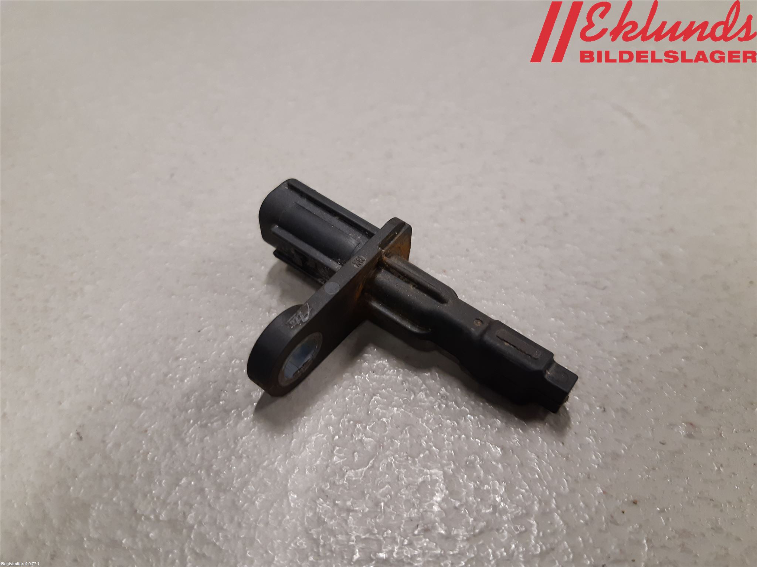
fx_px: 569
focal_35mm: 26
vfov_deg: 53.1
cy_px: 284
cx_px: 378
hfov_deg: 67.3
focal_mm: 3.93
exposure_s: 1/50
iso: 125
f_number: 1.7
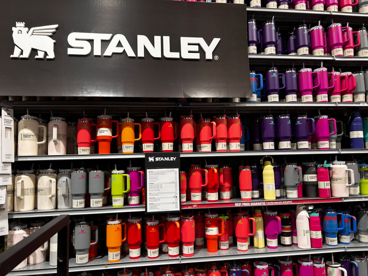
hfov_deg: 67.3
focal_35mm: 26
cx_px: 184
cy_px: 138
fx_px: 276
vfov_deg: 53.1
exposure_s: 1/60
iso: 80
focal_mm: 5.7
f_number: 1.5
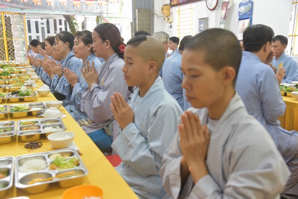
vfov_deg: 35.1
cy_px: 100
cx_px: 149
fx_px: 315
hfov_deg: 50.7
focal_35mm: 38
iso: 1000
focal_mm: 38
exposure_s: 1/60
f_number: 4
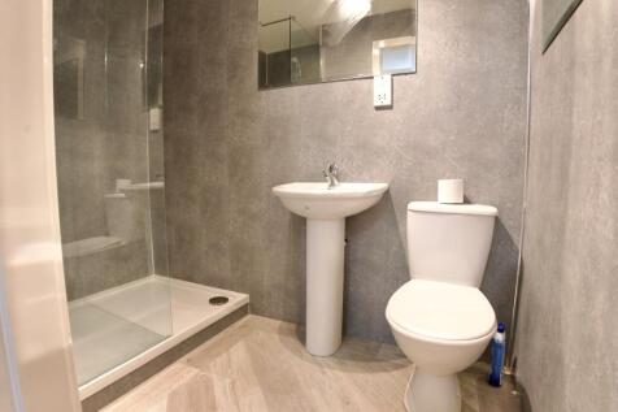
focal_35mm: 18
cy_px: 206
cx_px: 309
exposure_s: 1/60
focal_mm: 17.5
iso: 4000
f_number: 5.6
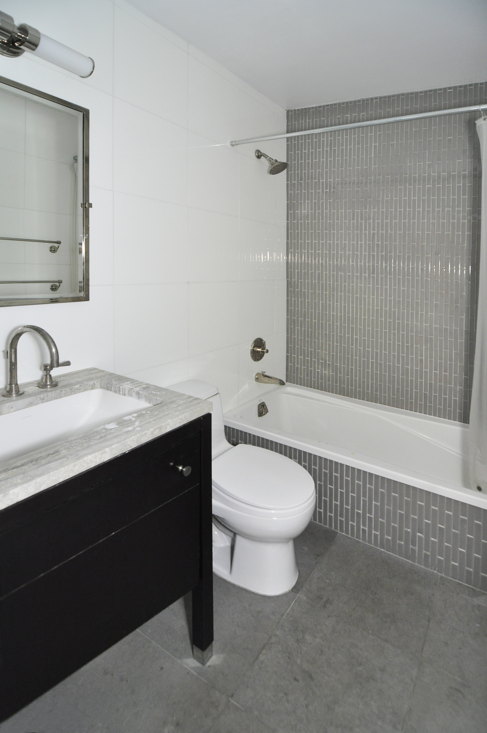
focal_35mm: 16
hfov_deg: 71.9
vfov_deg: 95.0
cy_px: 366
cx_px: 244
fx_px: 336
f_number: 4
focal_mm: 11
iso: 800
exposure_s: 1/60
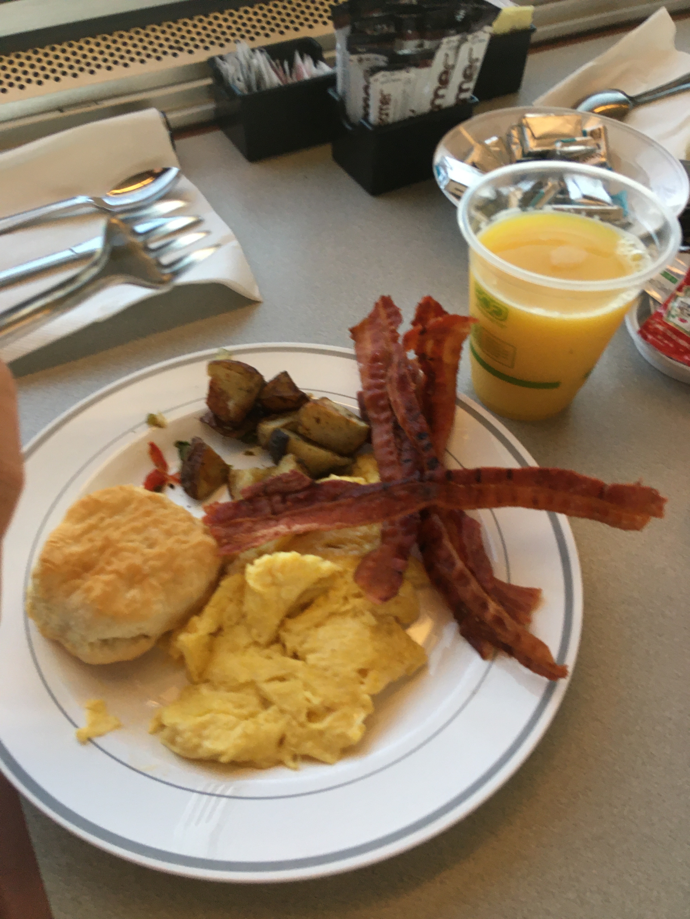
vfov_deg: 61.7
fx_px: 771
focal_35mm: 29
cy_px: 460
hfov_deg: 48.2
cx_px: 345
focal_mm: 4.15
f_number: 2.2
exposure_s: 1/30
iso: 40
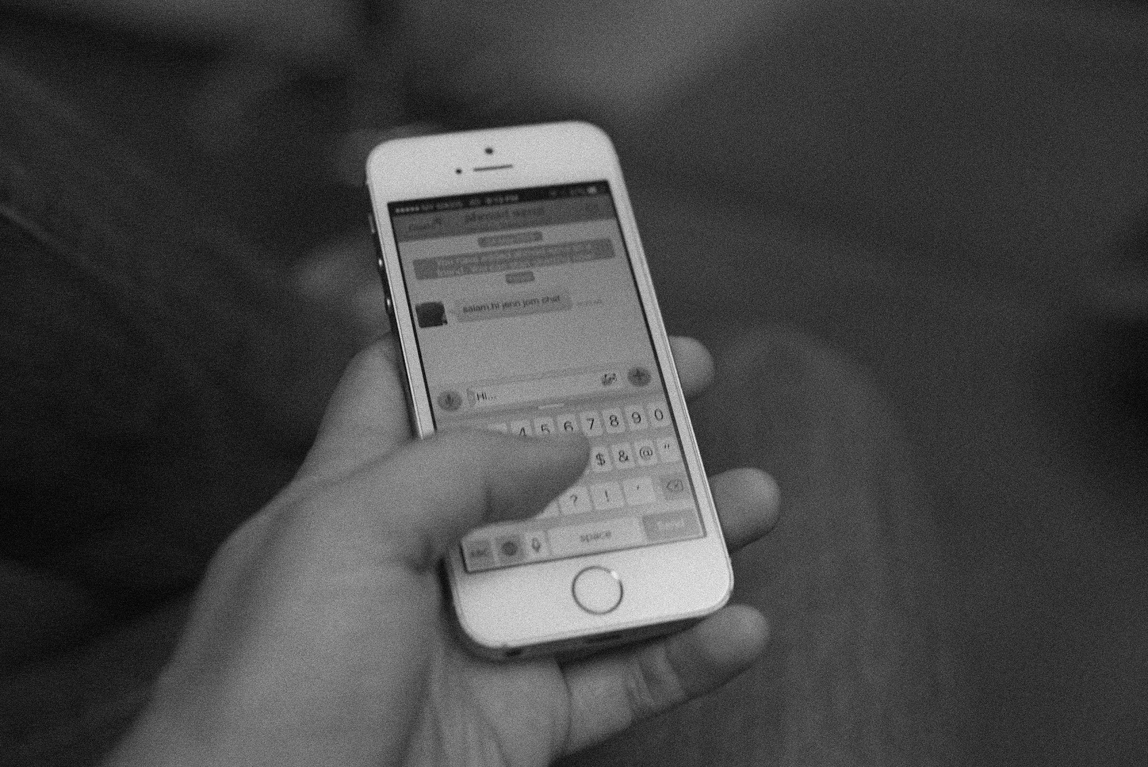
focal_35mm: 50
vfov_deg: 27.0
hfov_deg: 39.6
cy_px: 384
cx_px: 574
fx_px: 1595
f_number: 3.2
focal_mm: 50
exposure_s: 1/25
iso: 100
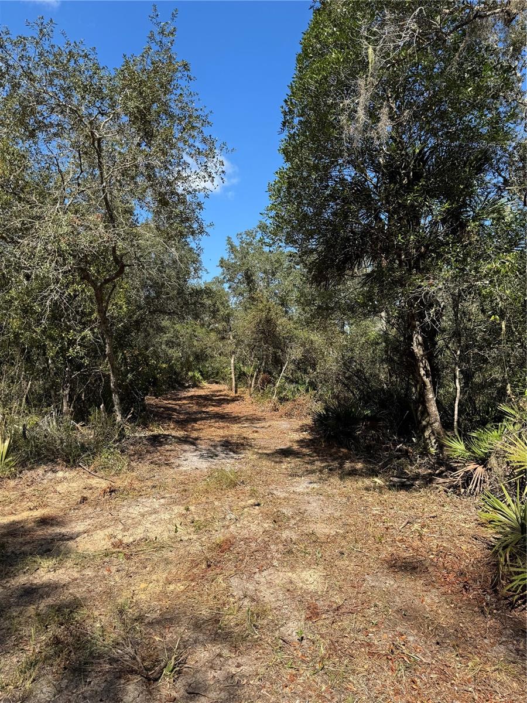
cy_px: 352
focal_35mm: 24
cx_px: 264
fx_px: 487
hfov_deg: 56.8
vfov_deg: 71.6
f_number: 1.78
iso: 80
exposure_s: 1/2710
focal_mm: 6.76
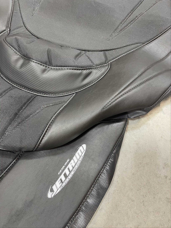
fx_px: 171
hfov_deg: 53.1
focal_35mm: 26
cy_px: 114
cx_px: 86
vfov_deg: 67.3
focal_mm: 5.1
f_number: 1.6
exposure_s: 1/60
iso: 250
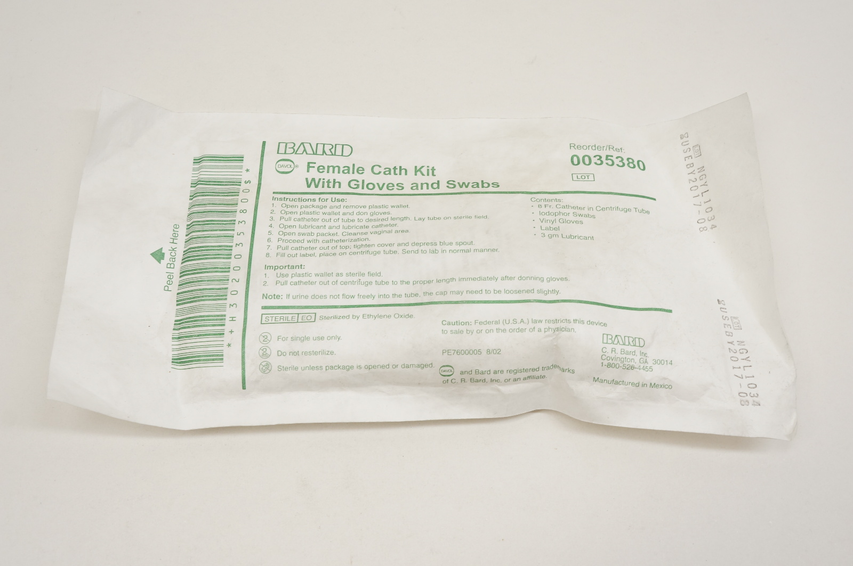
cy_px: 283
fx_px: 959
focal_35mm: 40
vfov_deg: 32.9
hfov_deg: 48.0
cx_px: 426
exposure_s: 1/60
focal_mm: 27
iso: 400
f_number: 8
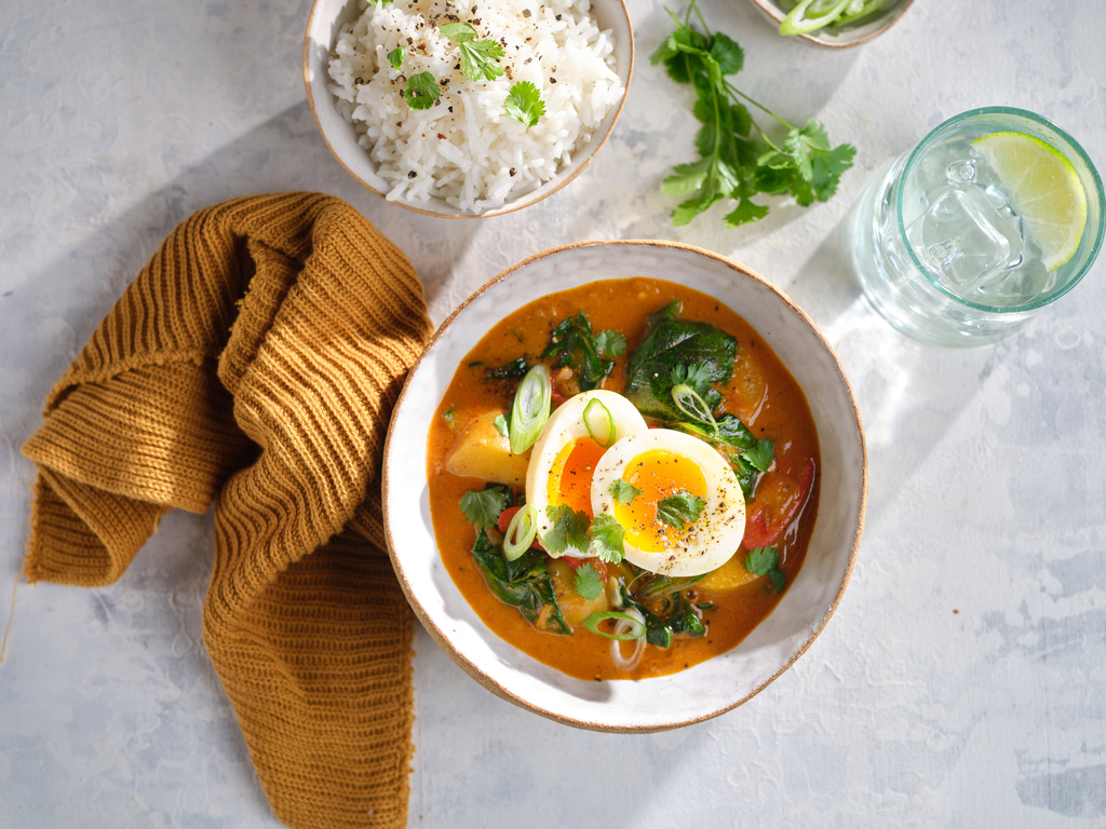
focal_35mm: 50
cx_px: 553
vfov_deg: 29.1
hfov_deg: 38.2
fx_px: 1598
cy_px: 414
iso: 640
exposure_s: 1/80
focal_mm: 63
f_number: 5
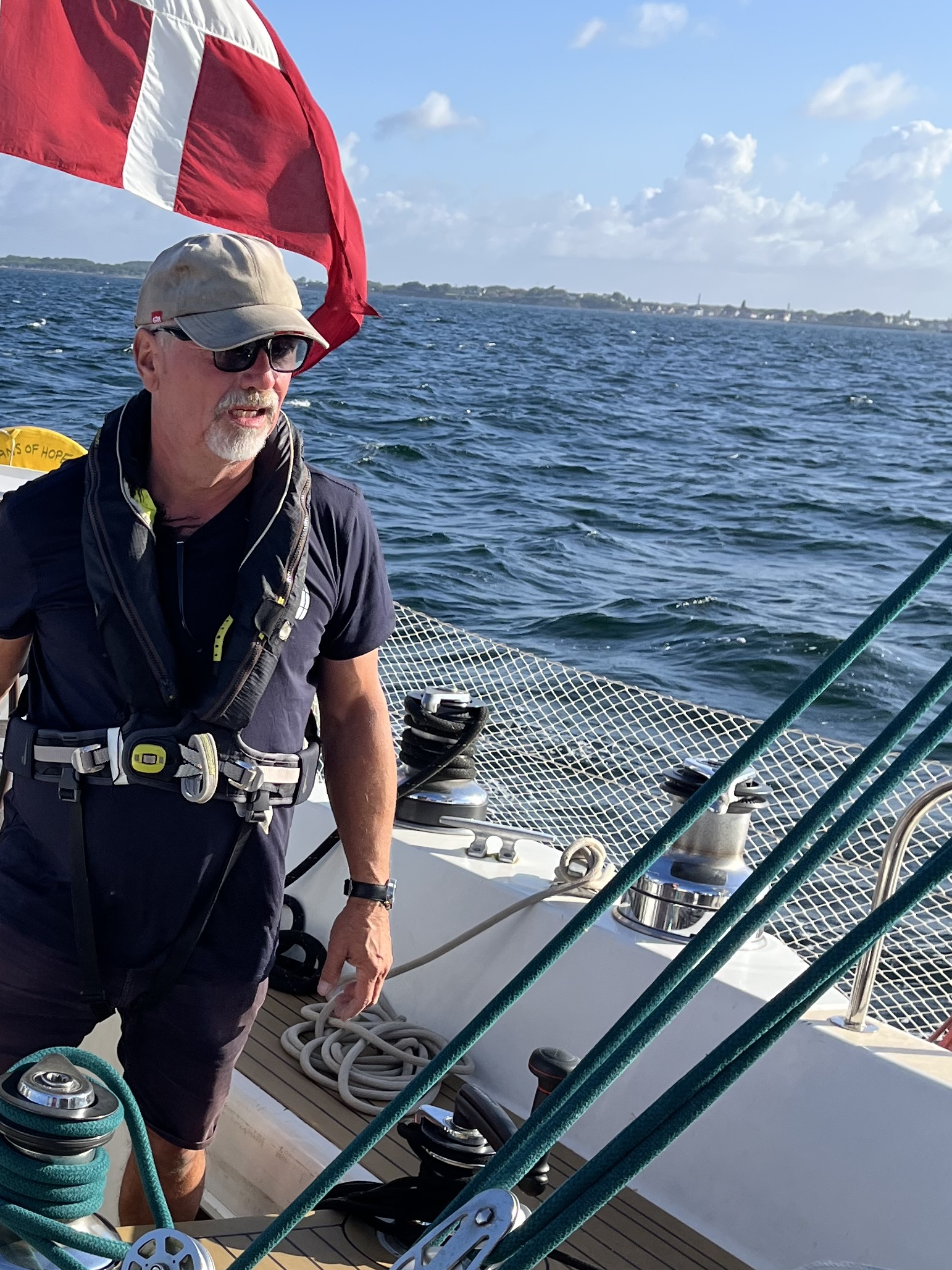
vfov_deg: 37.4
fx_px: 1870
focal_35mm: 51
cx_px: 42
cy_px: 746
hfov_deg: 27.2
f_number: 1.6
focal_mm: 5.1
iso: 50
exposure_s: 1/2463
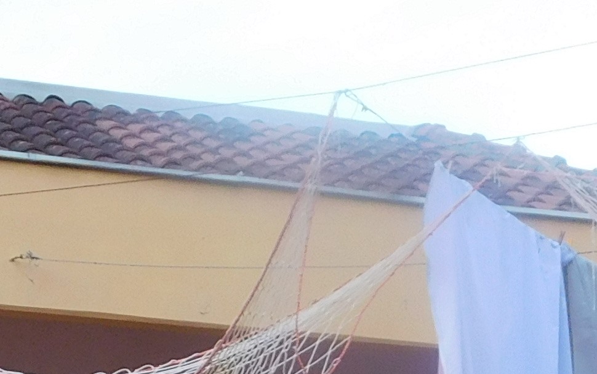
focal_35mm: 151
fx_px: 2458
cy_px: 611
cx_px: 276
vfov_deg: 8.4
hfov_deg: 13.8
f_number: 3.2
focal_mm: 5.3
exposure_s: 1/30
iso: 160
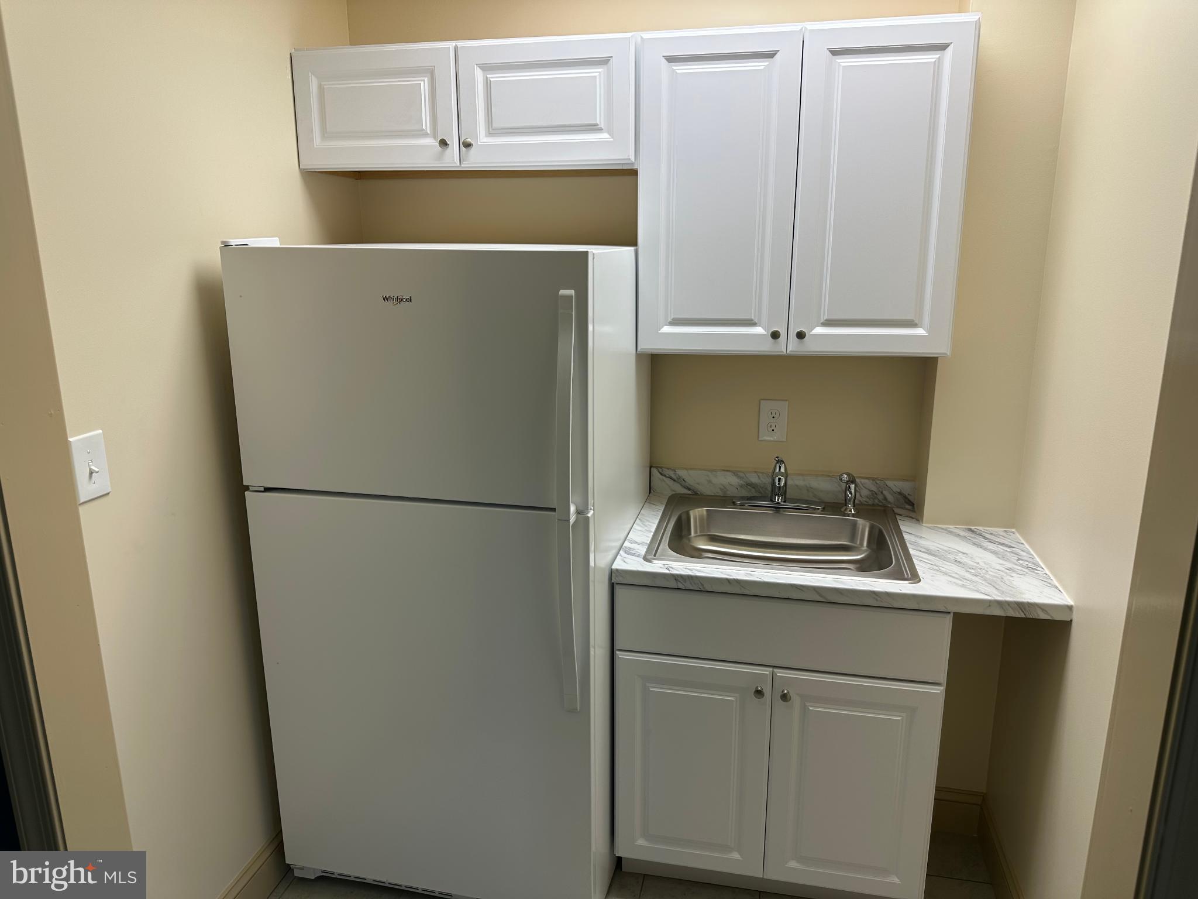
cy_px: 450
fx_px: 831
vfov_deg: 56.8
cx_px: 599
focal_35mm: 24
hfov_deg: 71.6
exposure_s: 1/120
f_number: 1.78
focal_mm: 6.86
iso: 64
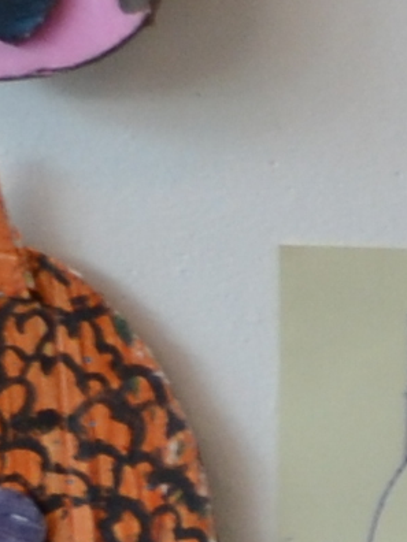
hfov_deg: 2.6
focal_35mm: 537
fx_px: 8418
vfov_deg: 3.7
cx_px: 2508
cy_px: 865
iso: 400
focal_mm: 32
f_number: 4.8
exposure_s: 1/50
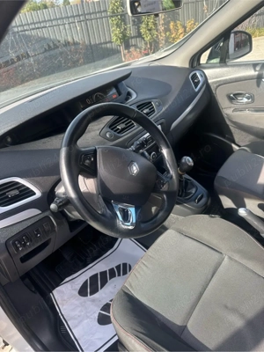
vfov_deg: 71.6
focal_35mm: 24
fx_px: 244
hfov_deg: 56.8
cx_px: 132
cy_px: 176
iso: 80
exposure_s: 1/460
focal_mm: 6.86
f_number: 1.78
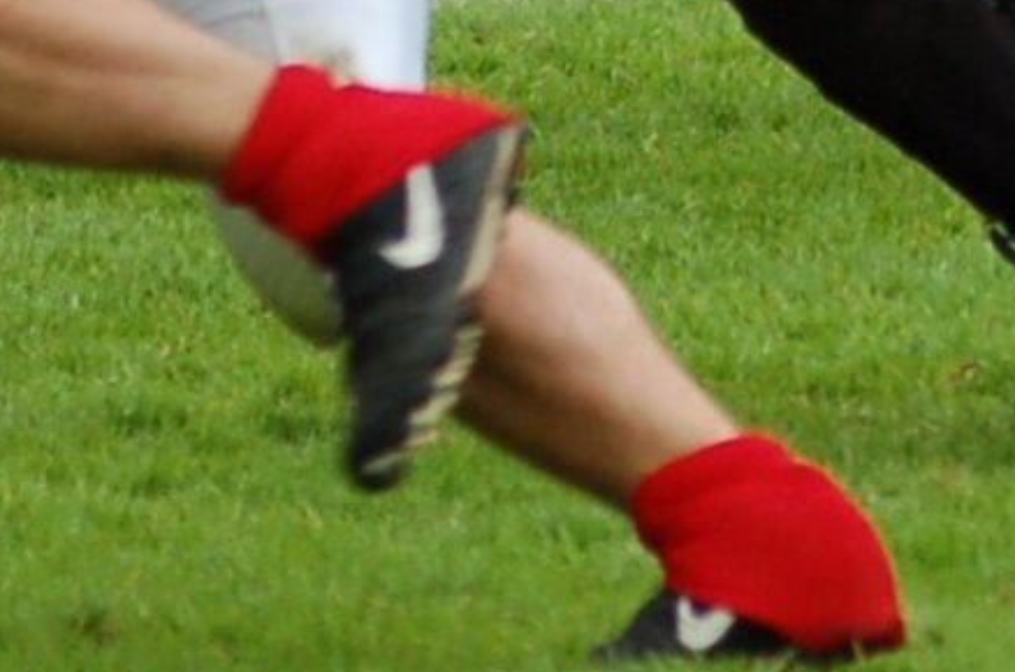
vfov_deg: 1.3
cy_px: -867
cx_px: 742
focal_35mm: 1018
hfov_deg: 2.0
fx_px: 28626
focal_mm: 135
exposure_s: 1/640
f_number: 4.5
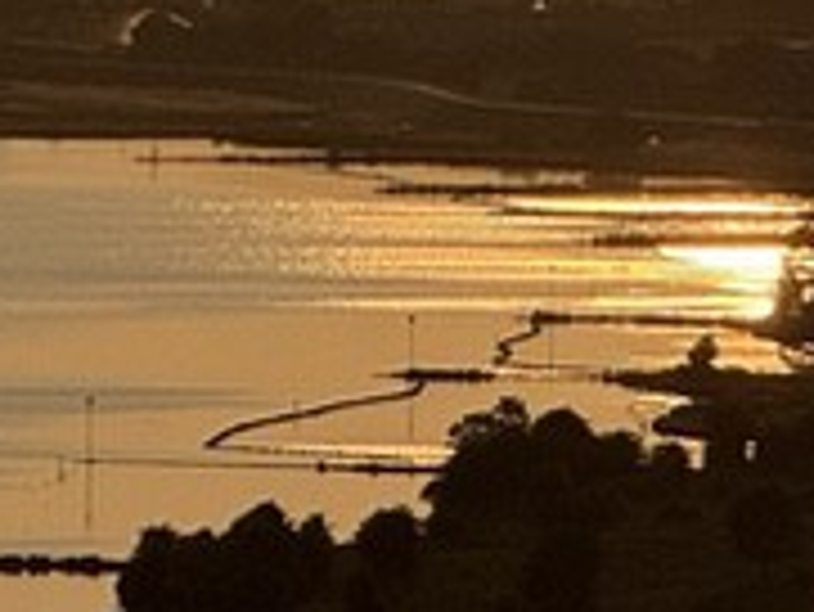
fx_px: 15577
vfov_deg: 2.2
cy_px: -639
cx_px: 432
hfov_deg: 3.0
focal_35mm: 662
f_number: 2.8
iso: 40
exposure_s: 1/3690
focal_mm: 15.66
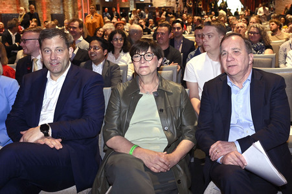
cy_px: 97
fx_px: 272
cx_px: 146
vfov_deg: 39.4
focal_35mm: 34
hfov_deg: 56.5
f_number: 5
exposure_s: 1/160
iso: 4000
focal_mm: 33.5
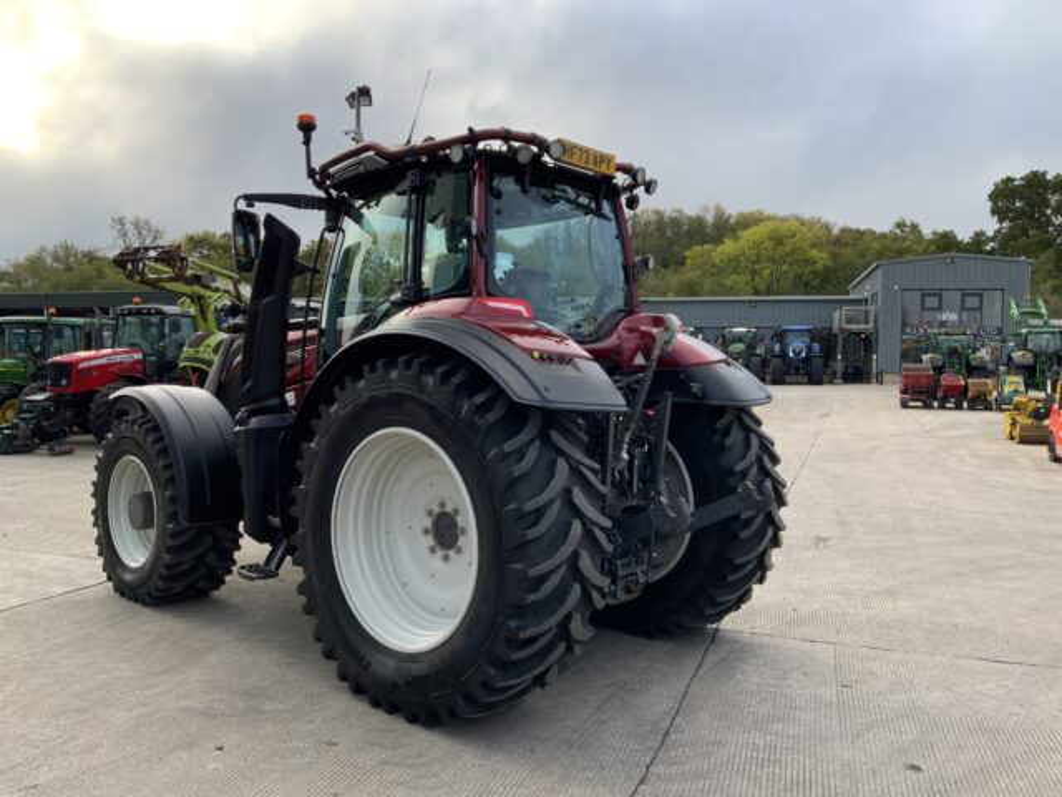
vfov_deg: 48.2
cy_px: 398
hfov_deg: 61.7
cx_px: 531
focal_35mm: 29
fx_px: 890
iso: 16
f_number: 1.8
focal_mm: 3
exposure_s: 1/606
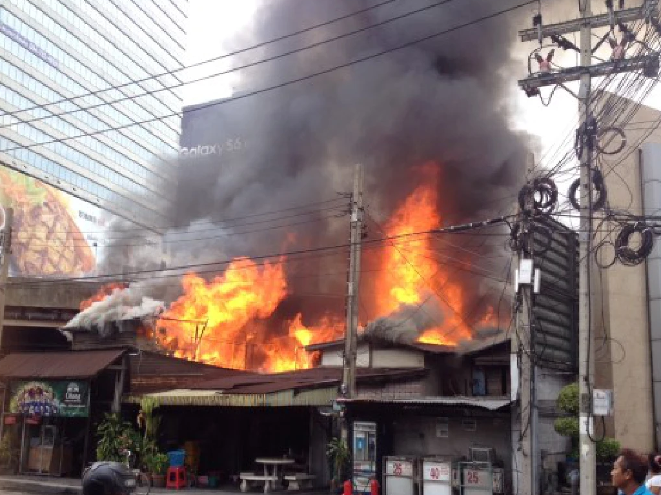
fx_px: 783
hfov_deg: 45.7
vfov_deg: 35.1
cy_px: 276
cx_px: 296
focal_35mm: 41
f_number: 2.4
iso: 50
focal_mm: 4.28
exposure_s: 1/593
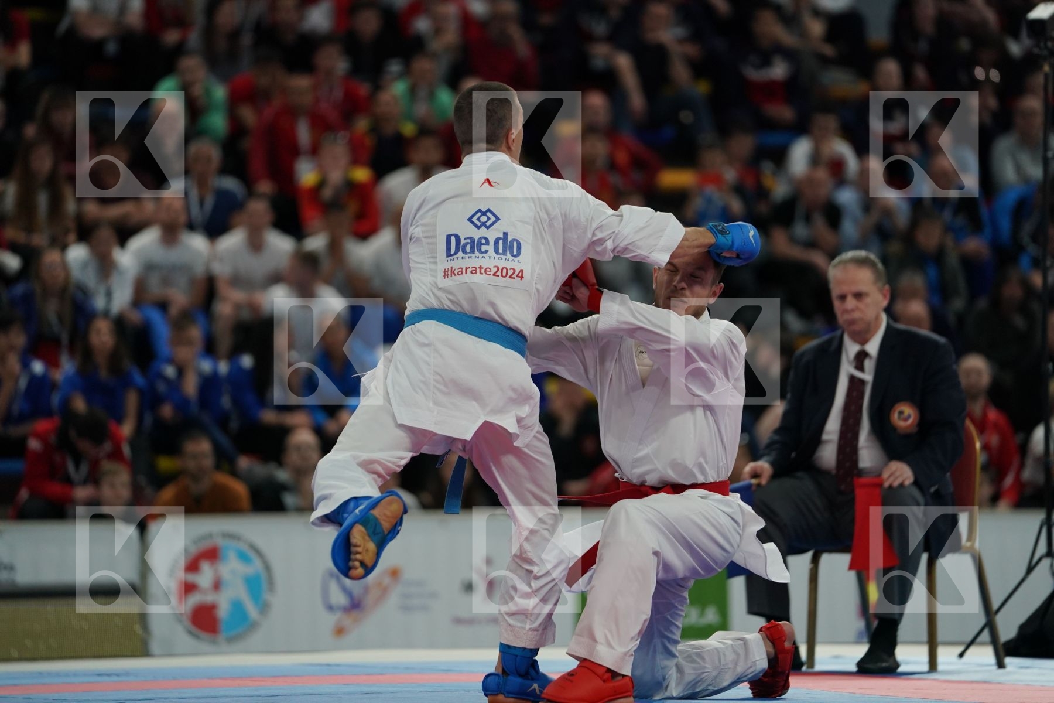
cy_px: 352
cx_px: 527
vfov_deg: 6.9
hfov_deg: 10.3
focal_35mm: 200
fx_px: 5855
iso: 1250
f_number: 2.8
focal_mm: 200
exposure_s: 1/1000
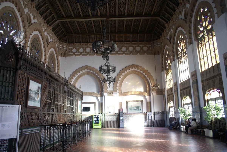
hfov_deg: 67.3
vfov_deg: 48.0
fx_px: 170
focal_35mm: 27
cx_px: 114
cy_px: 76
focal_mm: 18
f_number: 3.5
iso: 400
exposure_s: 1/20
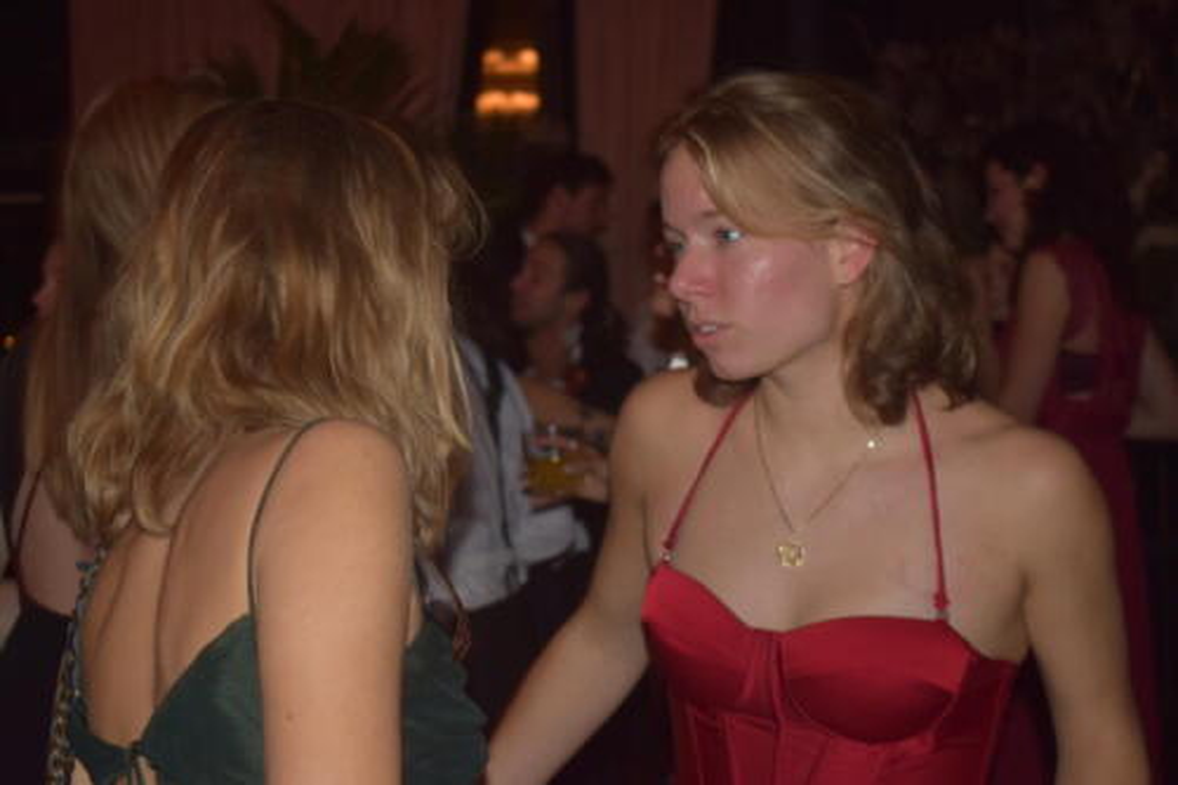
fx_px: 2208
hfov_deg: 29.9
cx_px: 589
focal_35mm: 68
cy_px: 392
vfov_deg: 20.1
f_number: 5
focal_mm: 45
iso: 800
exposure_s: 1/30
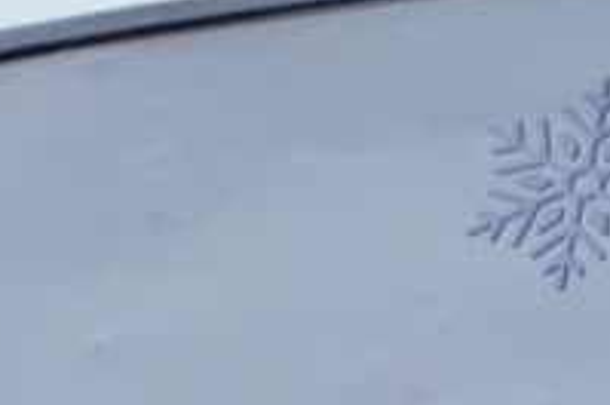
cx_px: 138
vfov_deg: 2.8
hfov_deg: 4.3
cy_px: 1253
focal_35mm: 475
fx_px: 8036
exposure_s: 1/125
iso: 100
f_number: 5.6
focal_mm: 42
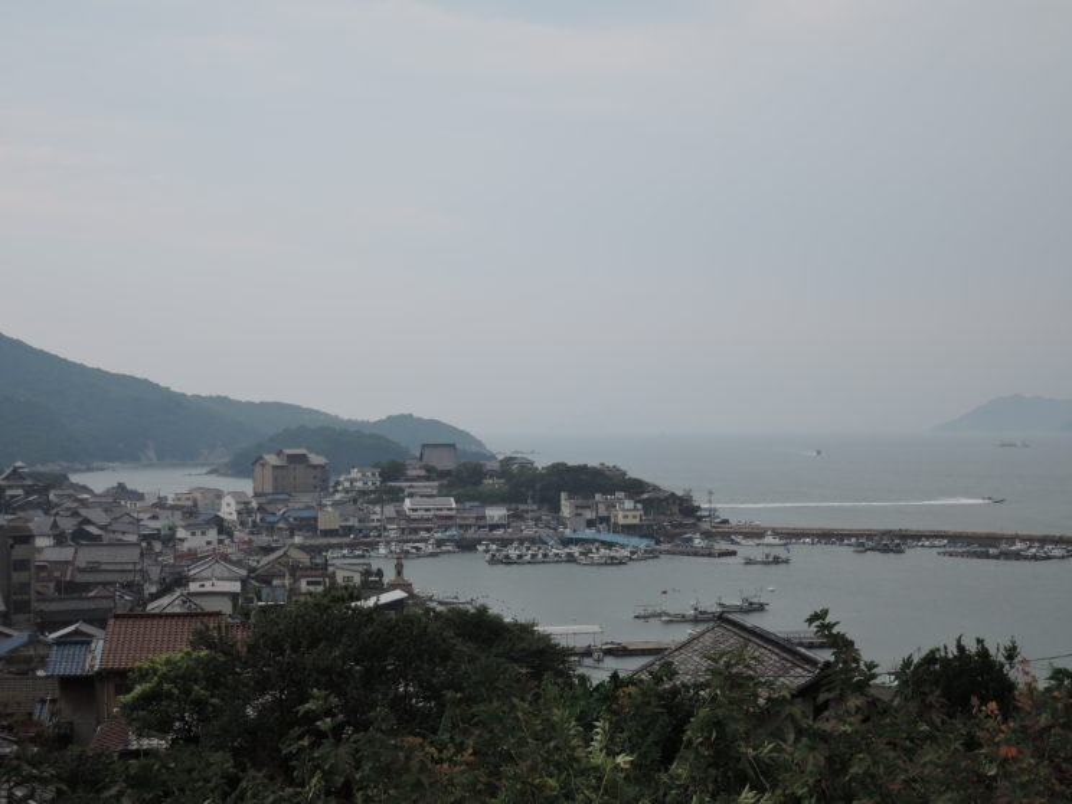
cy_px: 402
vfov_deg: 26.6
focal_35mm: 55
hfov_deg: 34.9
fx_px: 1703
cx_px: 536
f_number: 3.5
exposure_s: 1/400
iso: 80
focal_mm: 11.8
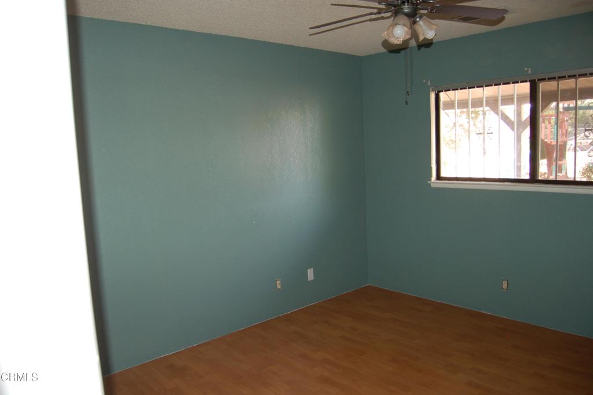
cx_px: 296
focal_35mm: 27
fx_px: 444
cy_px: 198
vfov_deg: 47.9
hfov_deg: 67.4
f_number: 3.5
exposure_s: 1/60
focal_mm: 18
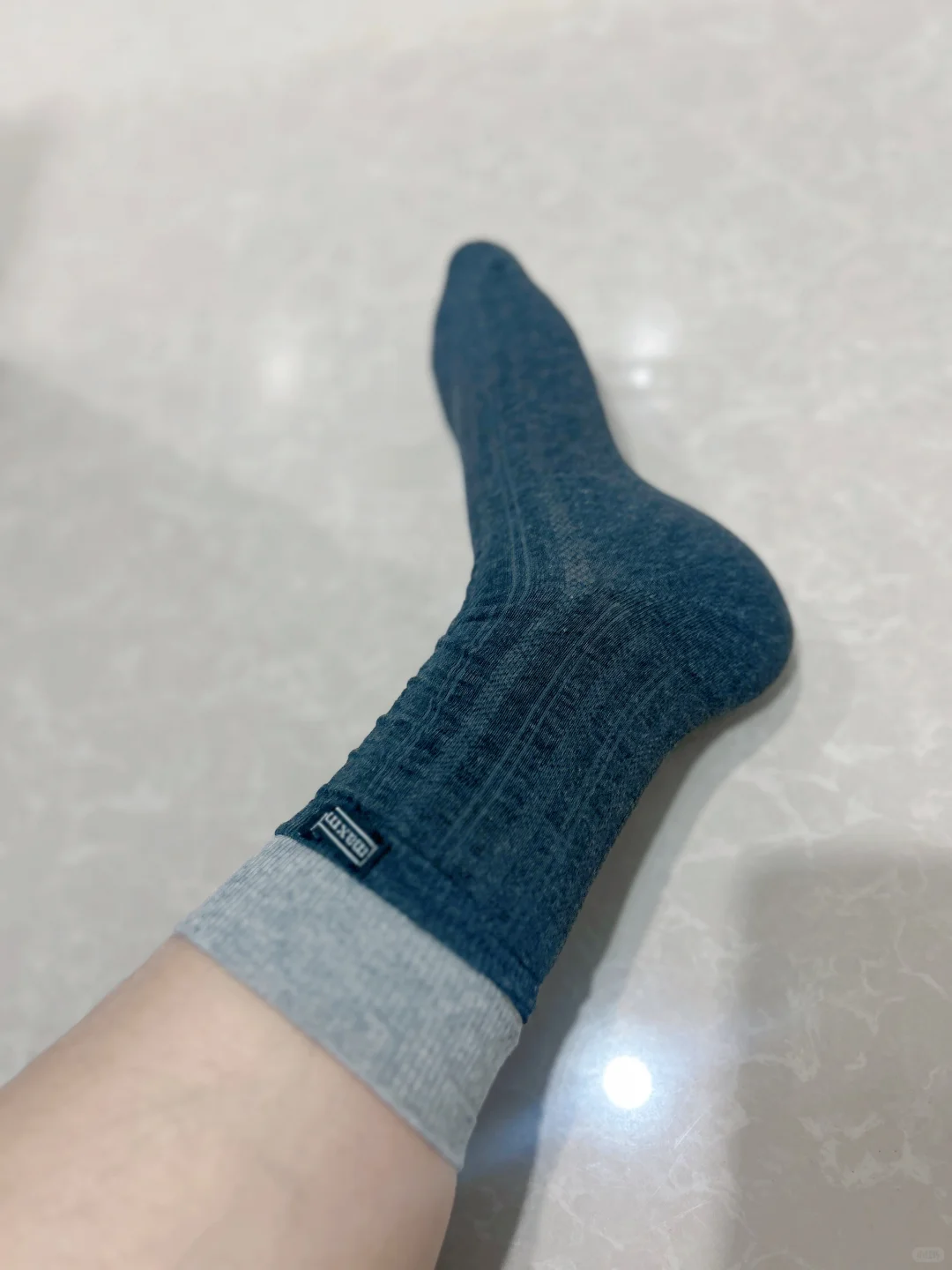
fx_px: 953
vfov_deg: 67.3
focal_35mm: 26
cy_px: 635
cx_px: 476
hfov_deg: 53.1
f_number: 1.5
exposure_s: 1/50
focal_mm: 5.7
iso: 160
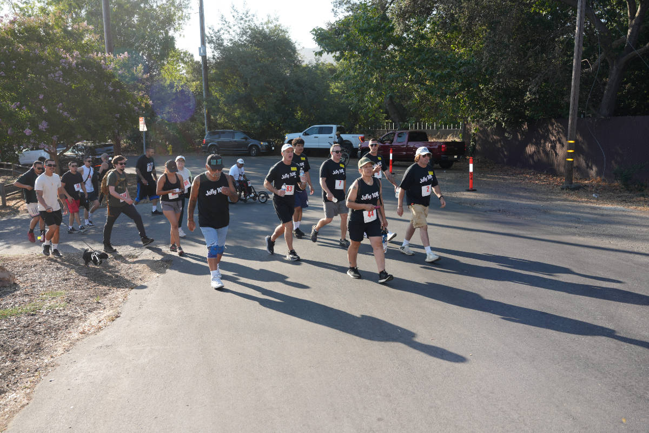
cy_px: 216
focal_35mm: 31
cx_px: 324
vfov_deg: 42.0
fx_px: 564
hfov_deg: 59.8
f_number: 4.5
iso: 100
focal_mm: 31.3
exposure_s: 1/250
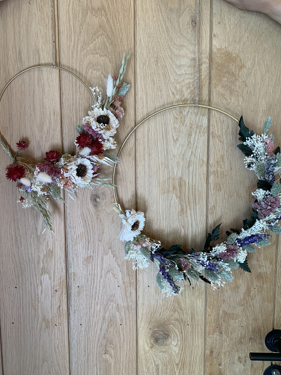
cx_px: 147
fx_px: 314
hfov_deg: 48.2
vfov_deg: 61.5
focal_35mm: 29
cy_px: 169
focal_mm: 4.25
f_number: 1.8
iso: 80
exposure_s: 1/100
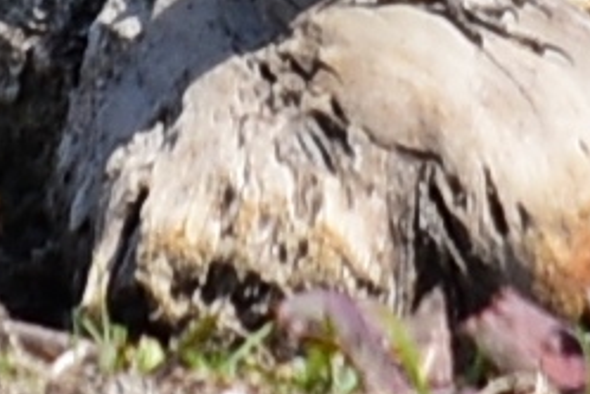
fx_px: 53342
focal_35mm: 3255
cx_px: 1296
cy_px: -733
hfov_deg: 0.6
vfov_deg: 0.4
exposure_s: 1/320
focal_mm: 300
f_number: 8
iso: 125
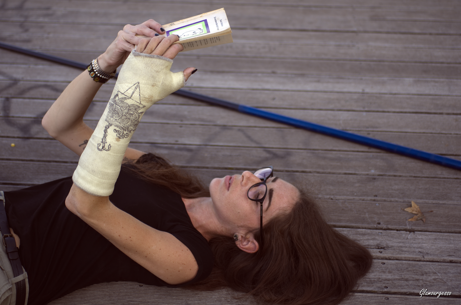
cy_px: 152
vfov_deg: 18.1
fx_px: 958
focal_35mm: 75
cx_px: 230
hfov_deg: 27.0
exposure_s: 1/400
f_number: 2.8
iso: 100
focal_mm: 50
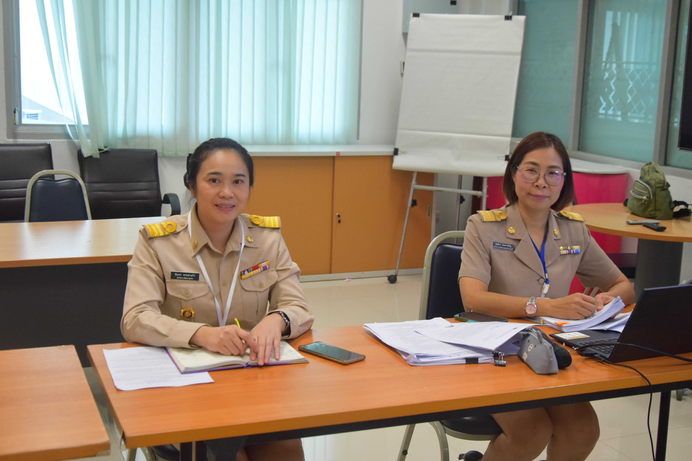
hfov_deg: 41.1
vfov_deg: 28.1
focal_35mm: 48
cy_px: 230
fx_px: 923
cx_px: 346
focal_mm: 32
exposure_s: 1/200
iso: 2000
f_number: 6.3
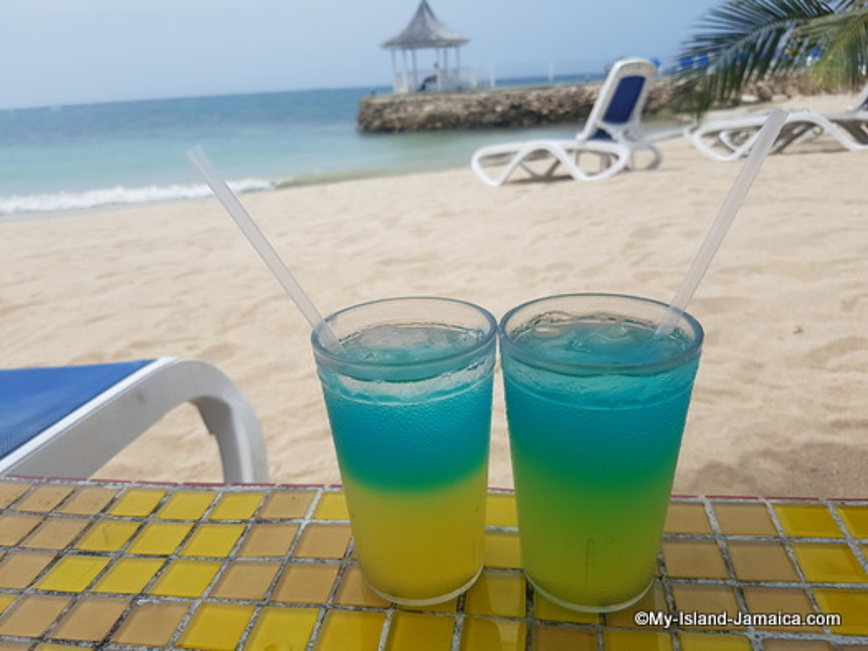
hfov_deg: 67.3
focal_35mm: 26
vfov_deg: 53.1
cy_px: 326
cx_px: 434
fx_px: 652
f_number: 1.7
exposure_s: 1/4144
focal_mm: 4.2
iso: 50
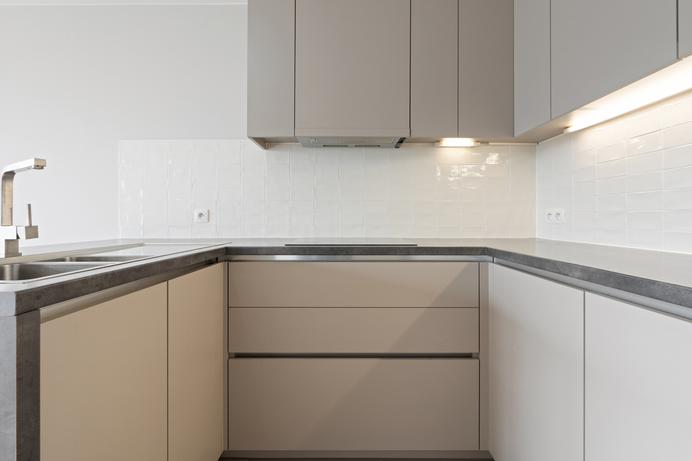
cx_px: 346
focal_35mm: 16
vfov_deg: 73.7
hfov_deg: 96.7
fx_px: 308
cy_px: 230
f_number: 11
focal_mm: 16
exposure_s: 1/1.67
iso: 200
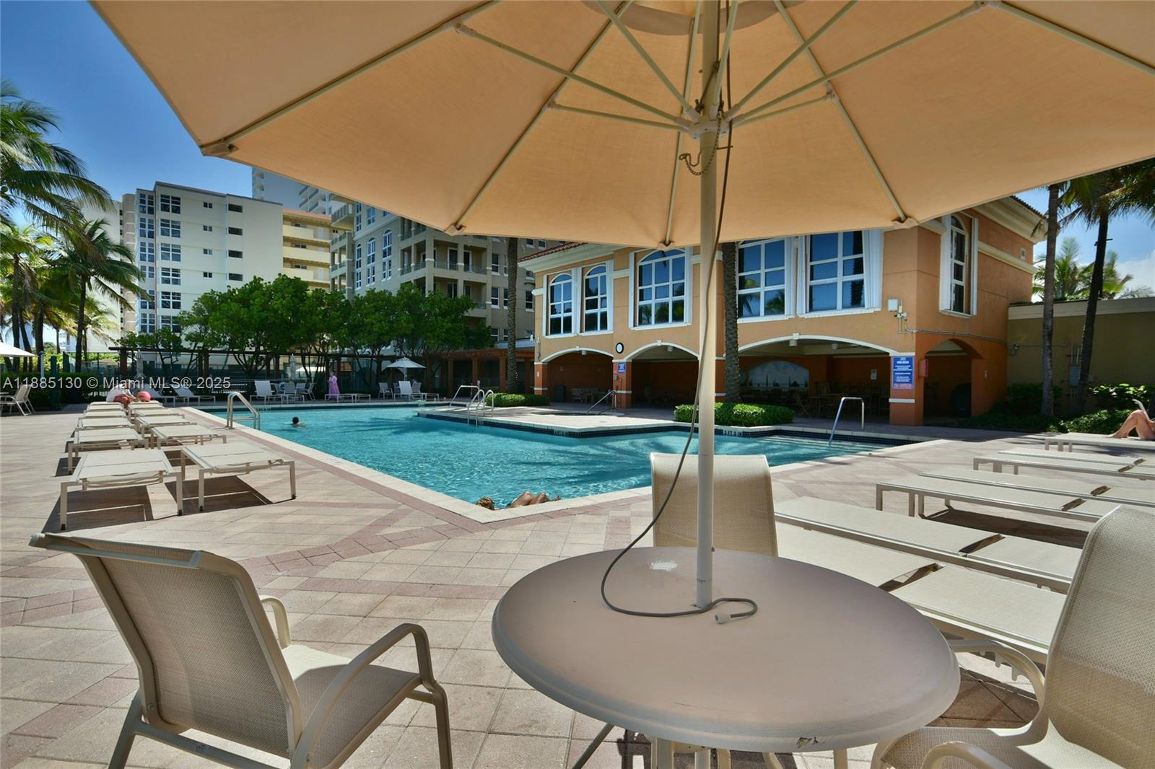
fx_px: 577
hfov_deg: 90.0
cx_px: 578
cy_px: 384
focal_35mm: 18
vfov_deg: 67.4
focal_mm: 12
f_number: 7.1
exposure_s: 1/500
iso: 100
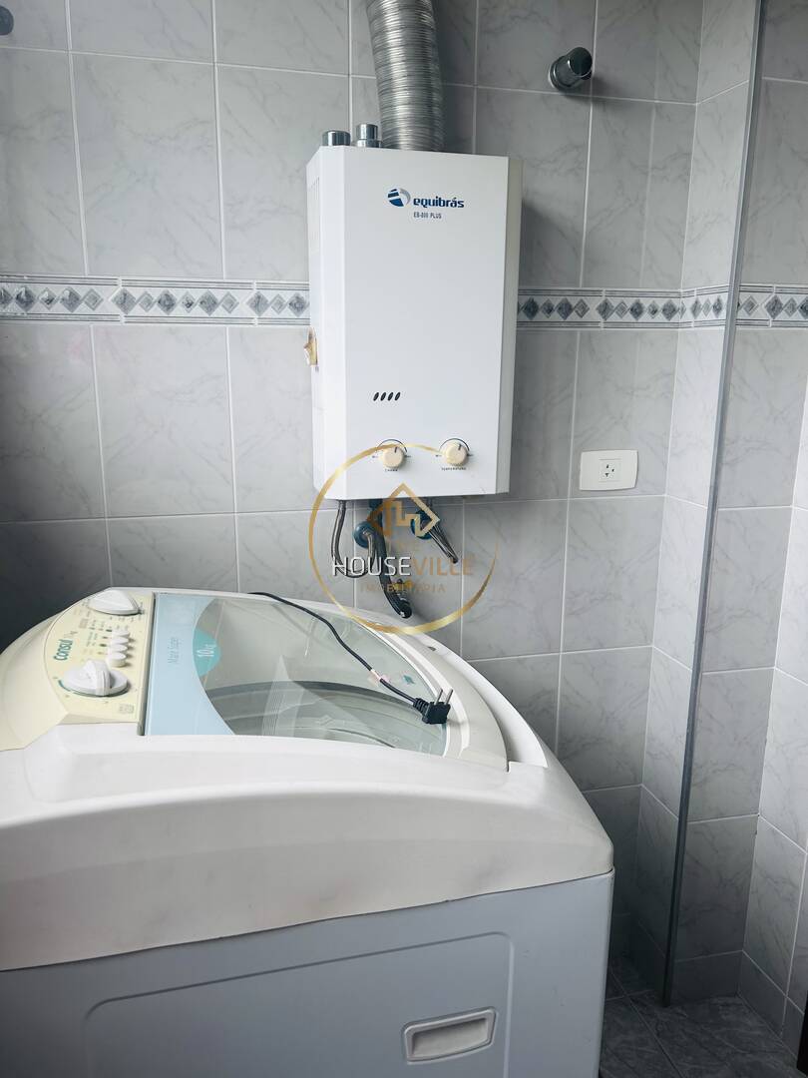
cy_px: 539
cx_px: 404
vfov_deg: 67.3
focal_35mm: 26
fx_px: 809
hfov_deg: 53.1
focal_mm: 5.7
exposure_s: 1/156
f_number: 1.5
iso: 40
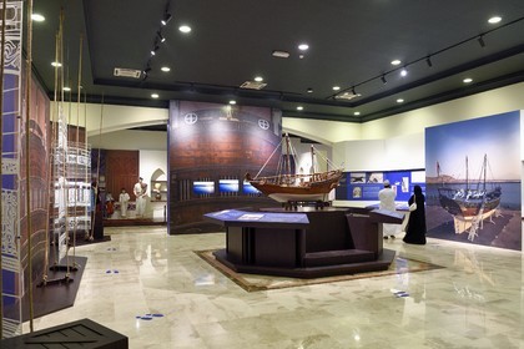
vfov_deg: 53.1
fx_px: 349
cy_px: 174
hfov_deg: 73.7
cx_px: 262
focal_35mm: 24
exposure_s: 1/30
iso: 2000
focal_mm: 24
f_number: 7.1
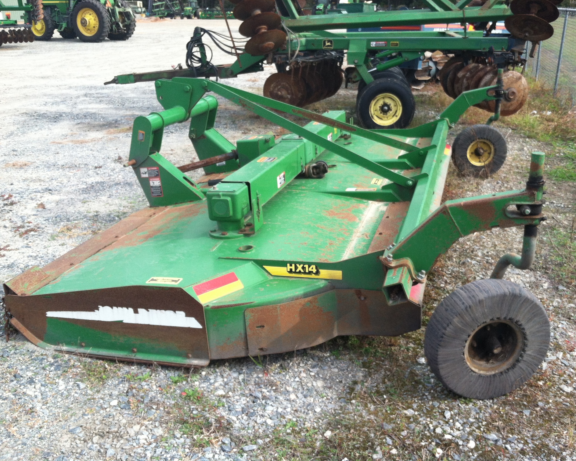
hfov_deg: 49.1
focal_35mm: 37
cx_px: 300
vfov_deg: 40.1
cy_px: 230
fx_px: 631
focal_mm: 3.85
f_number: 2.8
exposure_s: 1/556
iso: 80
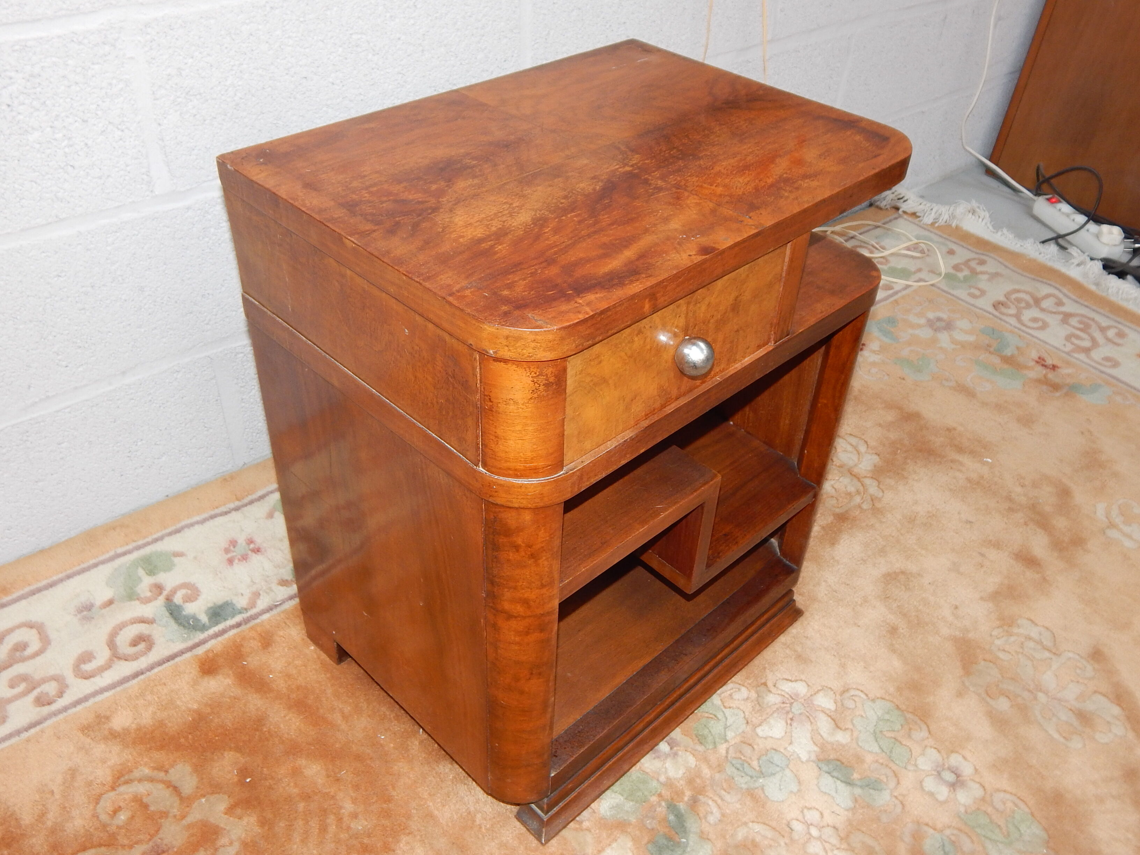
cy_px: 428
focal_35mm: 31
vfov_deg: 45.4
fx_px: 1021
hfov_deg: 58.4
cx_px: 570
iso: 200
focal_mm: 5.6
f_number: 3.2
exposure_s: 1/30
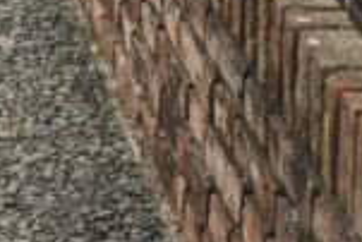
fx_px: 3009
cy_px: -539
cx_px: -60
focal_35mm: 299
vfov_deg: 4.4
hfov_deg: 6.8
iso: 200
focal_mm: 44
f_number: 4
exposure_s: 1/800
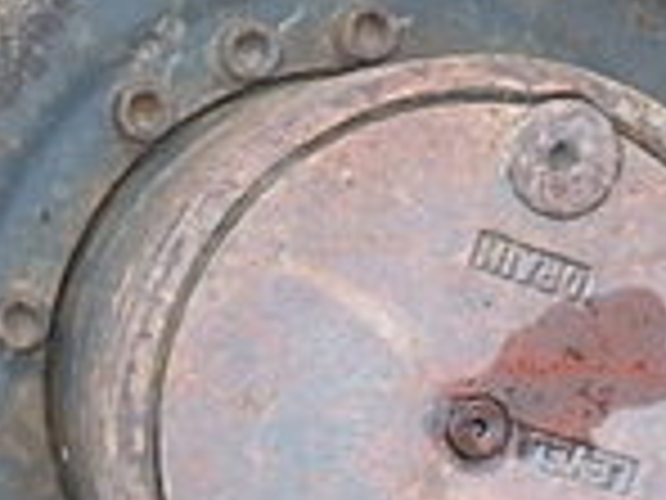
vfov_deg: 16.2
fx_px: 1751
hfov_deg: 20.8
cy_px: 320
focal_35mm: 91
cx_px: -9
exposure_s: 1/80
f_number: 3.5
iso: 125
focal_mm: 5
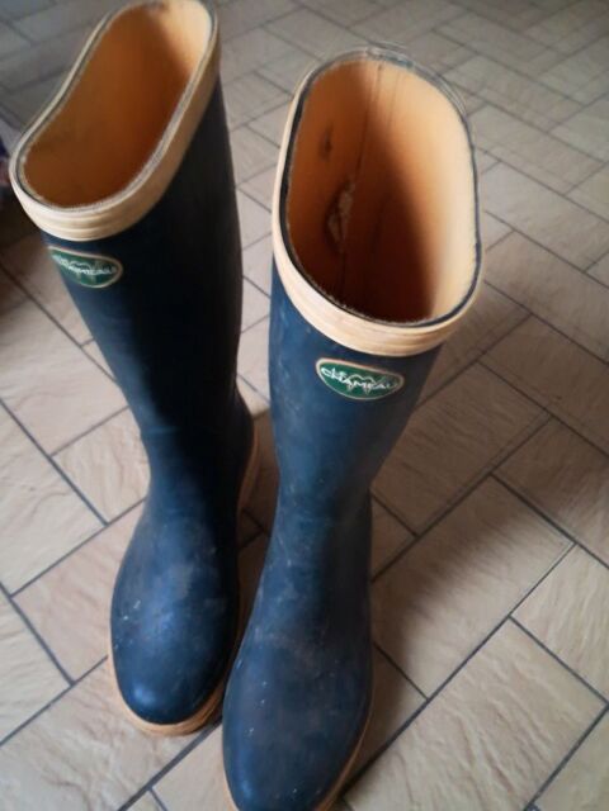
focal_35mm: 27
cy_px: 406
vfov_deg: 65.3
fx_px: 633
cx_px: 304
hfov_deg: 51.4
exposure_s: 1/6
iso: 1600
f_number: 1.8
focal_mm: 4
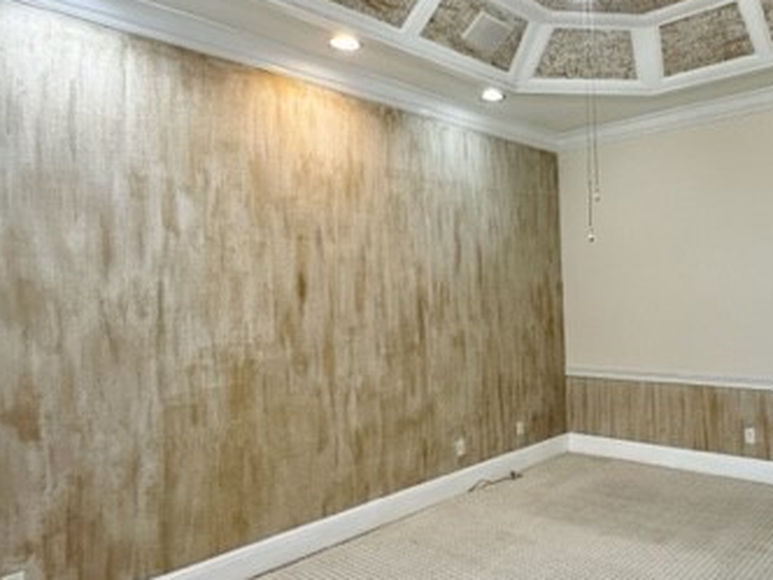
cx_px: 566
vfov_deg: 51.3
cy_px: 300
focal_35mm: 27
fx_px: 603
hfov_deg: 62.1
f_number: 2.2
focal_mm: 2.22
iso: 250
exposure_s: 1/120
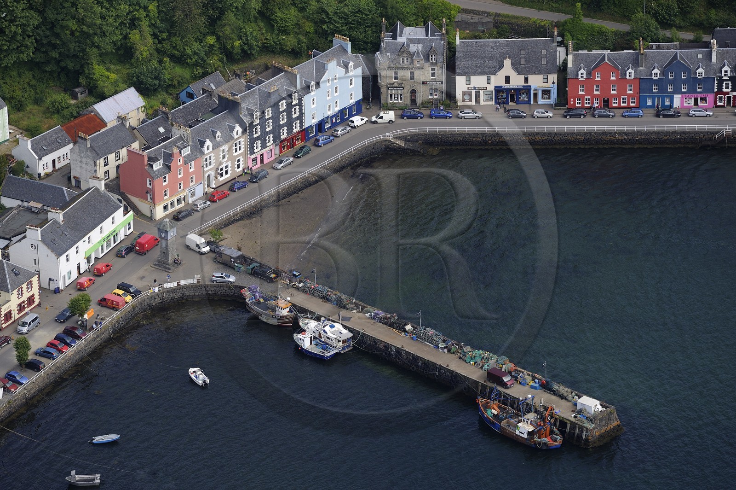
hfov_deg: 10.6
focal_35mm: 195
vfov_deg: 7.0
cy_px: 245
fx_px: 3983
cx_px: 368
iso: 200
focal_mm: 195
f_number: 5
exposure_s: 1/800
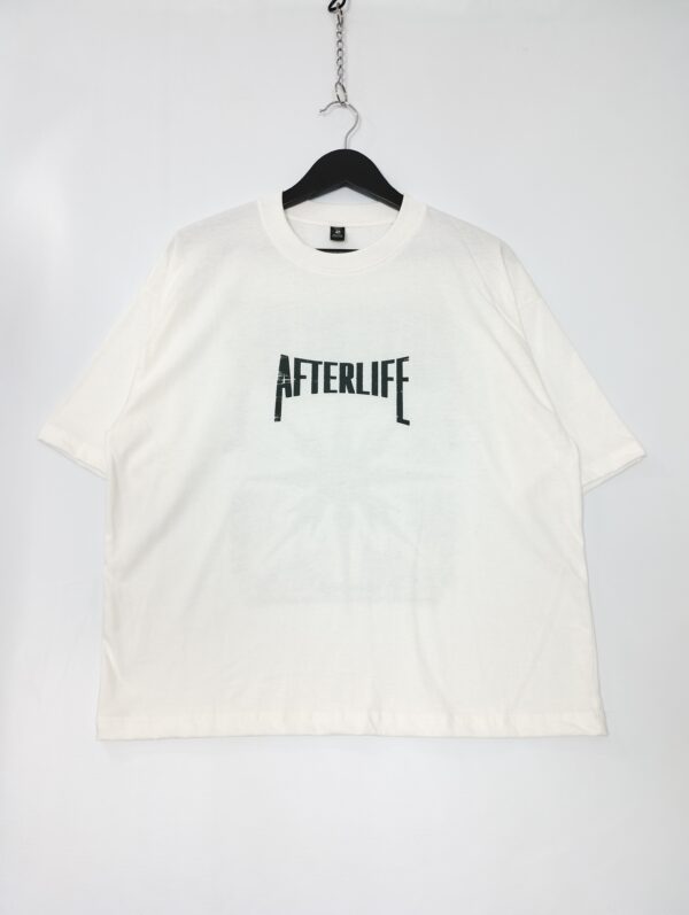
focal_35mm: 28
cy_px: 458
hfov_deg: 49.9
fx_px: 741
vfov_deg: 63.4
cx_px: 344
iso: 100
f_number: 1.8
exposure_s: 1/15
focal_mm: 4.27
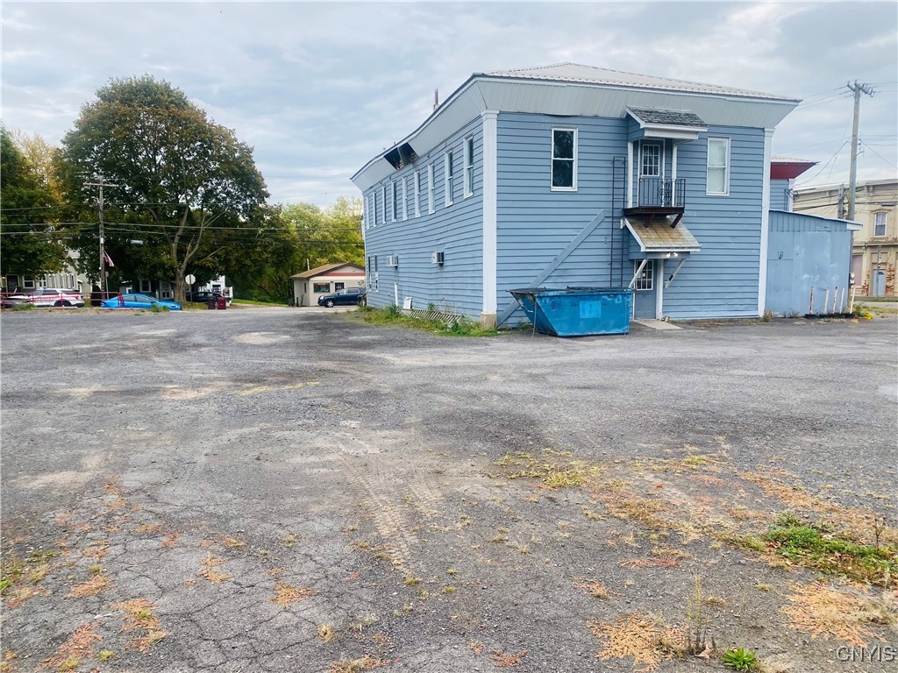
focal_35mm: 26
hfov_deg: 67.3
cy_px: 336
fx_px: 674
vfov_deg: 53.1
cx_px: 449
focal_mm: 4.25
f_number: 1.8
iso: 32
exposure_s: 1/613
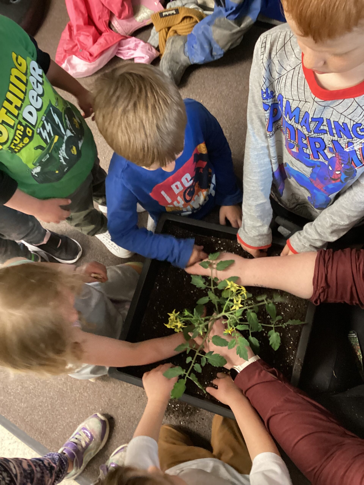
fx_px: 435
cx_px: 182
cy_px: 242
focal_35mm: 31
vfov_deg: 58.4
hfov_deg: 45.4
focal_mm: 3.3
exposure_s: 1/30
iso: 320
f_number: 2.4
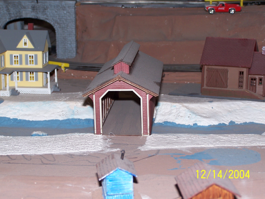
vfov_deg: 19.6
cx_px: 132
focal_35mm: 75
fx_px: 574
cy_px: 100
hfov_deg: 26.0
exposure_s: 1/60
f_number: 3.2
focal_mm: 12.4
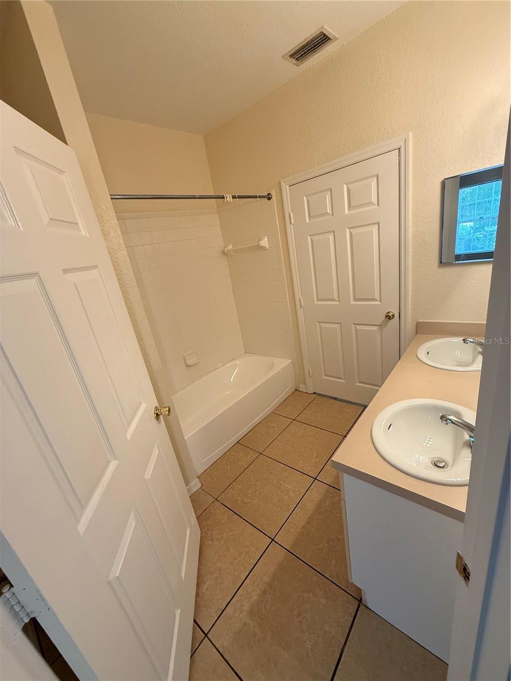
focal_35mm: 14
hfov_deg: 85.7
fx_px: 276
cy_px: 340
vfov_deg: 102.1
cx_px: 256
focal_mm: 2.22
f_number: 2.2
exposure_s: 1/120
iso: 320
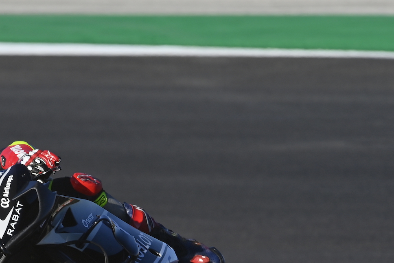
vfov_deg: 0.8
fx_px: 18448
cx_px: 79
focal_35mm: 1686
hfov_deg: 1.2
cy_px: 261
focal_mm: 850
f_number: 13
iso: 200
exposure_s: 1/500
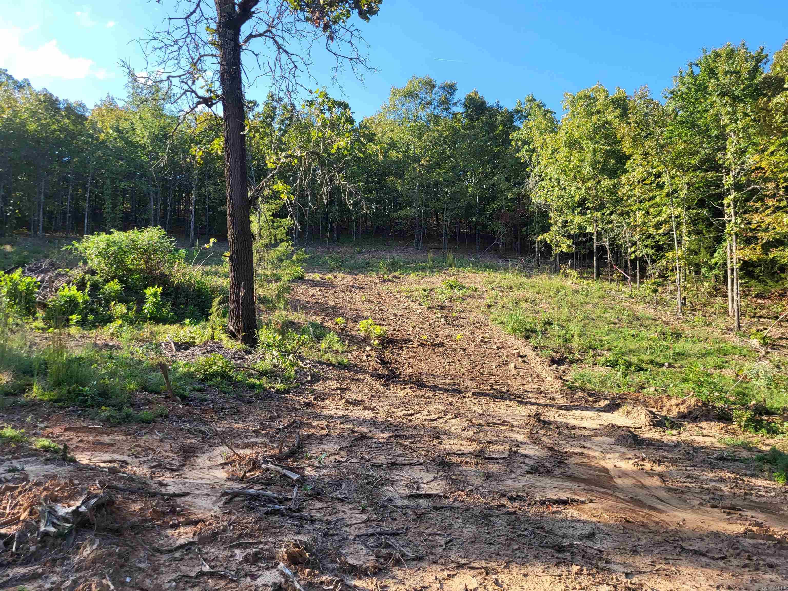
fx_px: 592
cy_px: 296
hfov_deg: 67.3
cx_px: 394
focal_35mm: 26
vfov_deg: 53.1
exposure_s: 1/788
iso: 40
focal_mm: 5.4
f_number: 1.8
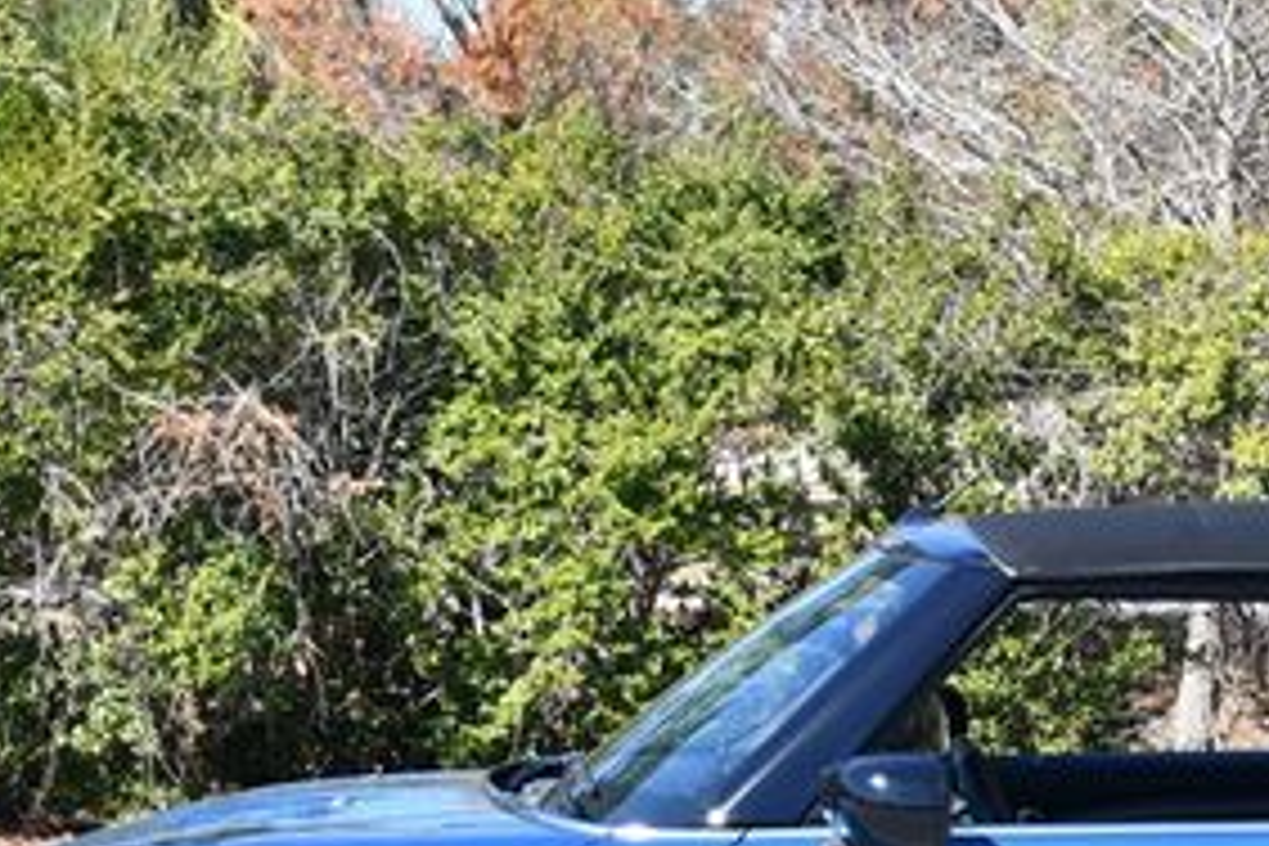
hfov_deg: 12.8
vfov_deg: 8.6
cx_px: 1089
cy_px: 738
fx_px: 5604
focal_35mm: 159
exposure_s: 1/250
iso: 200
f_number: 7.1
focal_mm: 35
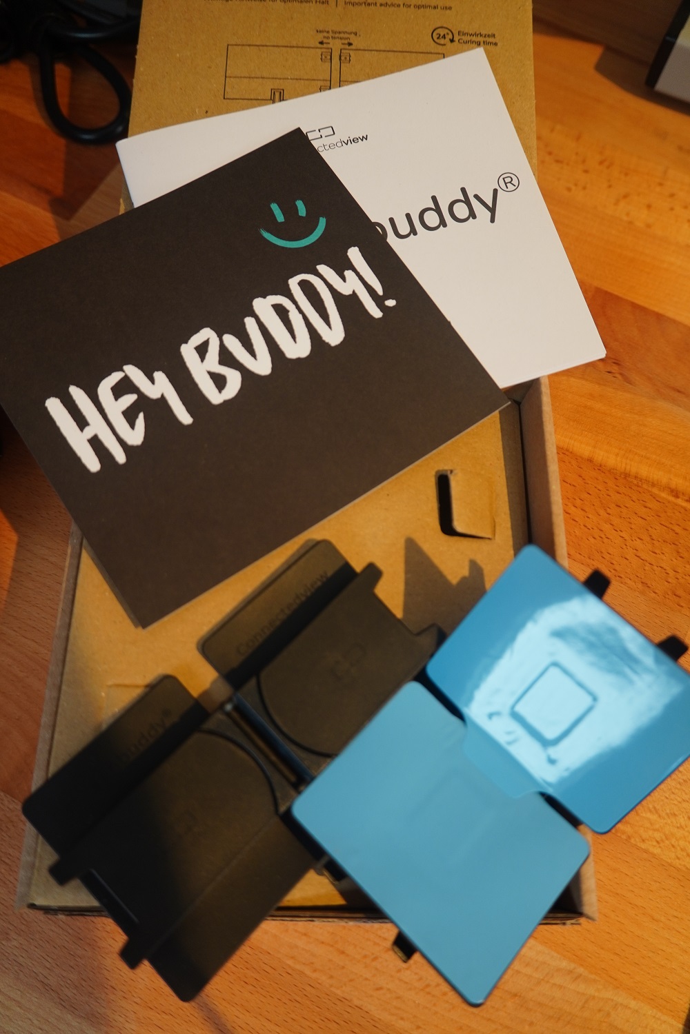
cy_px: 517
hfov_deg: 47.9
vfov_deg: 67.4
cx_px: 345
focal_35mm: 27
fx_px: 776
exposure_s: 1/30
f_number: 3.5
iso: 250
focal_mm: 18
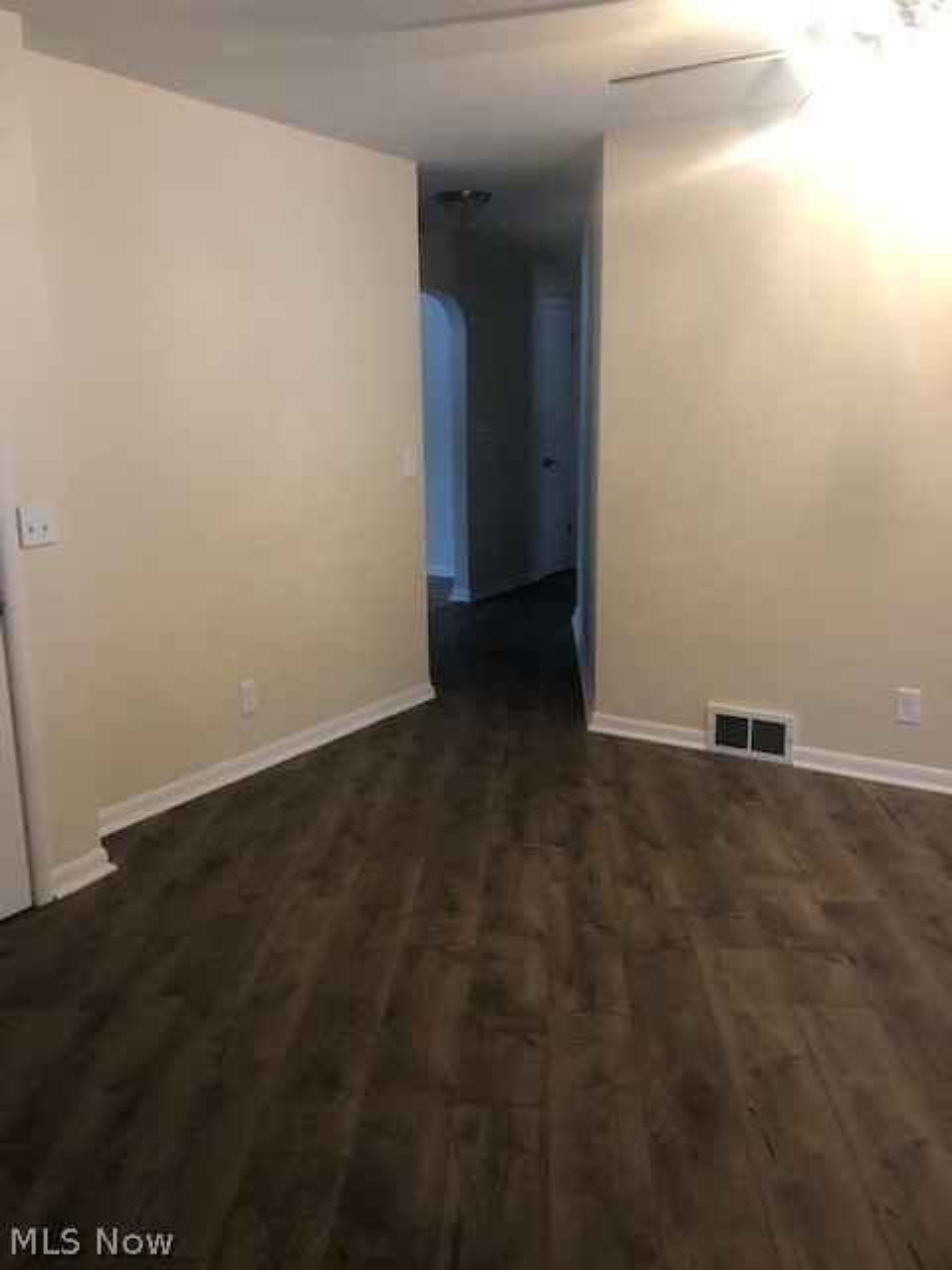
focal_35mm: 28
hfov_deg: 49.7
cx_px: 476
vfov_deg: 63.4
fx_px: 1027
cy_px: 635
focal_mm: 3.99
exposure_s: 1/15
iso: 50
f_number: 1.8
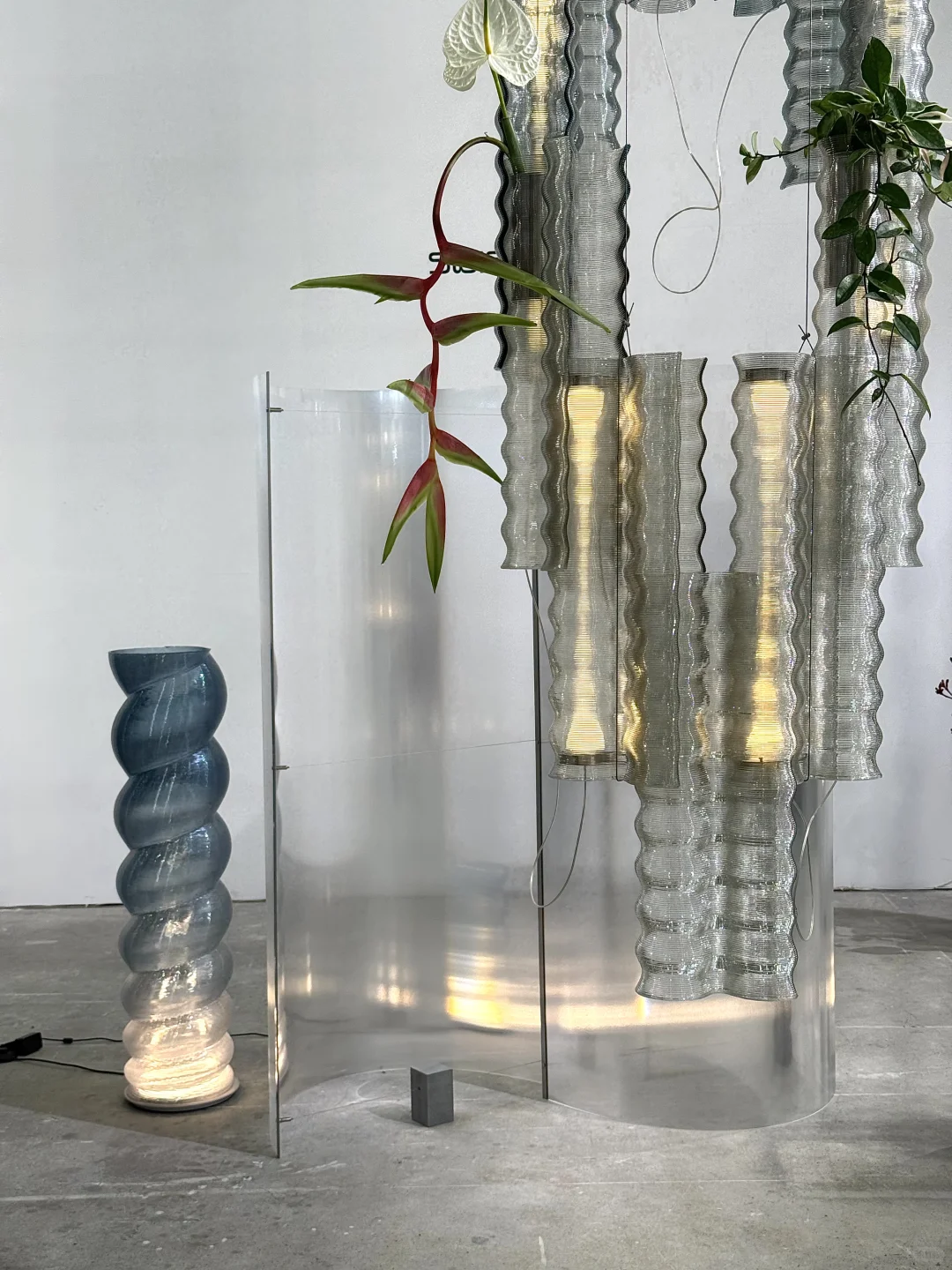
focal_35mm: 48
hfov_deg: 30.3
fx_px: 1760
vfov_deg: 39.7
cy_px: 635
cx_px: 476
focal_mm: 6.76
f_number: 1.78
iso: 50
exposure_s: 1/121
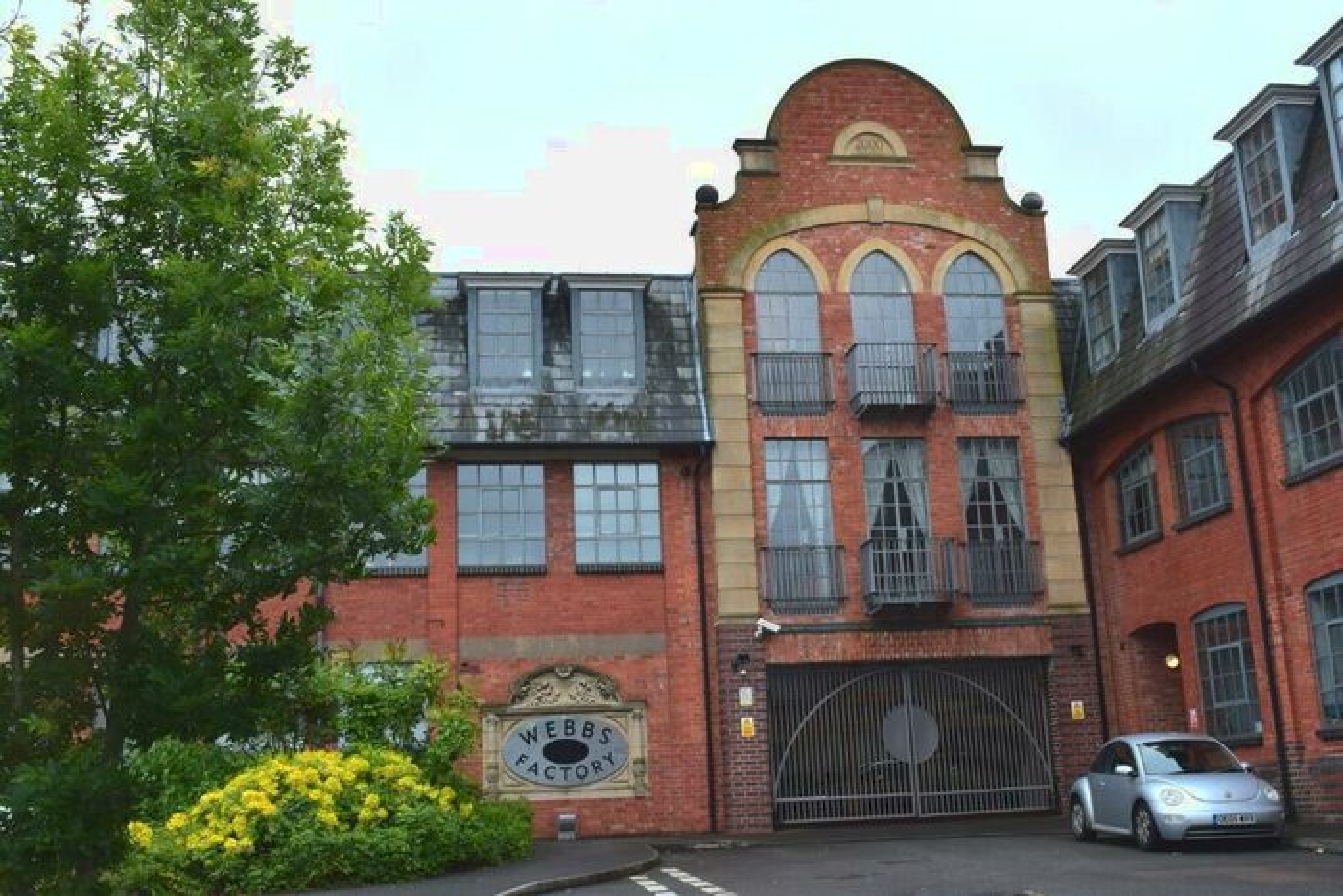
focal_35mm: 39
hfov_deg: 49.5
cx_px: 672
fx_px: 1455
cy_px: 448
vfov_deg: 34.2
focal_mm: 26
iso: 400
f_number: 9
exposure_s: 1/160
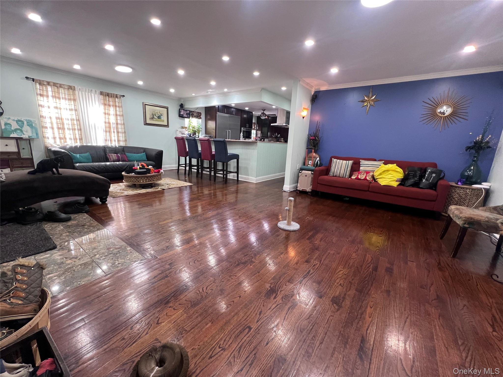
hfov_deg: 106.2
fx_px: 189
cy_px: 188
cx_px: 252
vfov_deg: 89.9
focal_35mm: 13
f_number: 1.8
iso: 200
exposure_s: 1/60
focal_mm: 1.57
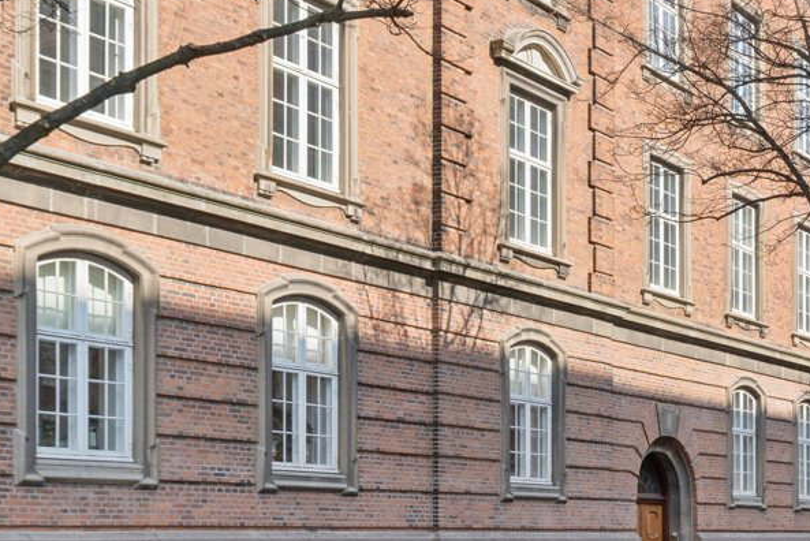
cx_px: 744
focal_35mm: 59
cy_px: 255
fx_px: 1327
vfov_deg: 23.0
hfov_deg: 32.1
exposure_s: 1/400
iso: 250
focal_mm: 21
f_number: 8
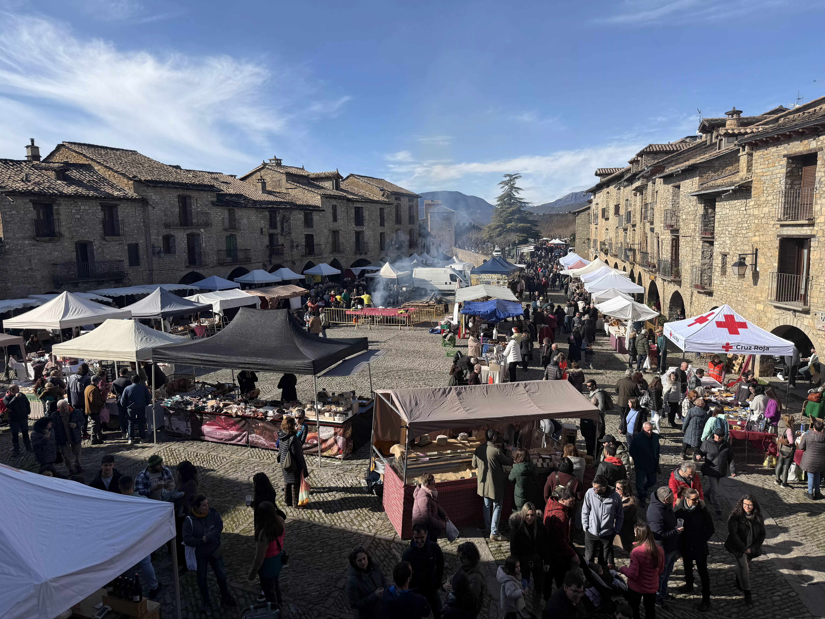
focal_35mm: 24
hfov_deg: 71.6
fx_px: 572
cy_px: 310
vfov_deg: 56.8
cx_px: 412
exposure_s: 1/4975
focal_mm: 6.76
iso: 80
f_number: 1.78
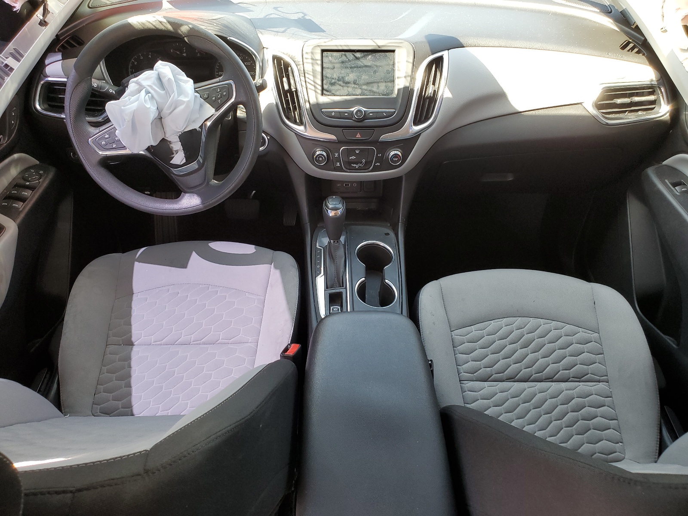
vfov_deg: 53.1
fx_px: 517
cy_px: 258
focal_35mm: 26
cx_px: 344
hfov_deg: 67.3
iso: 59
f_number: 1.5
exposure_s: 1/60.2
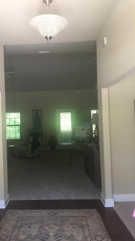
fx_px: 204
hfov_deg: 36.3
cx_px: 45
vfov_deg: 61.0
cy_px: 120
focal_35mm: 32
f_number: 2.2
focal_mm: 4.15
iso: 32
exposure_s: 1/15
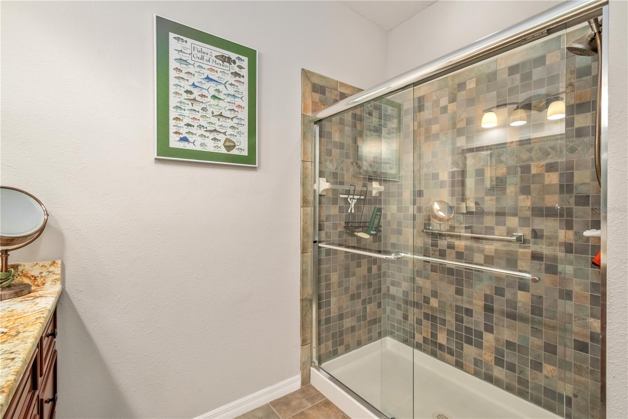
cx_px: 314
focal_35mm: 15
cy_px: 210
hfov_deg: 100.4
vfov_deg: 77.3
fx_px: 262
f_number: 9
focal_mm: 10
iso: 250
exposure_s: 1/1.25
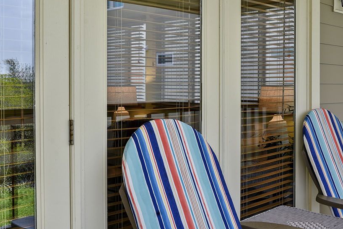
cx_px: 358
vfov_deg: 30.3
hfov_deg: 38.4
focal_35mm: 44
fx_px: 419
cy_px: 82
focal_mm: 20
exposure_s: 1/13
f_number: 11
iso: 125
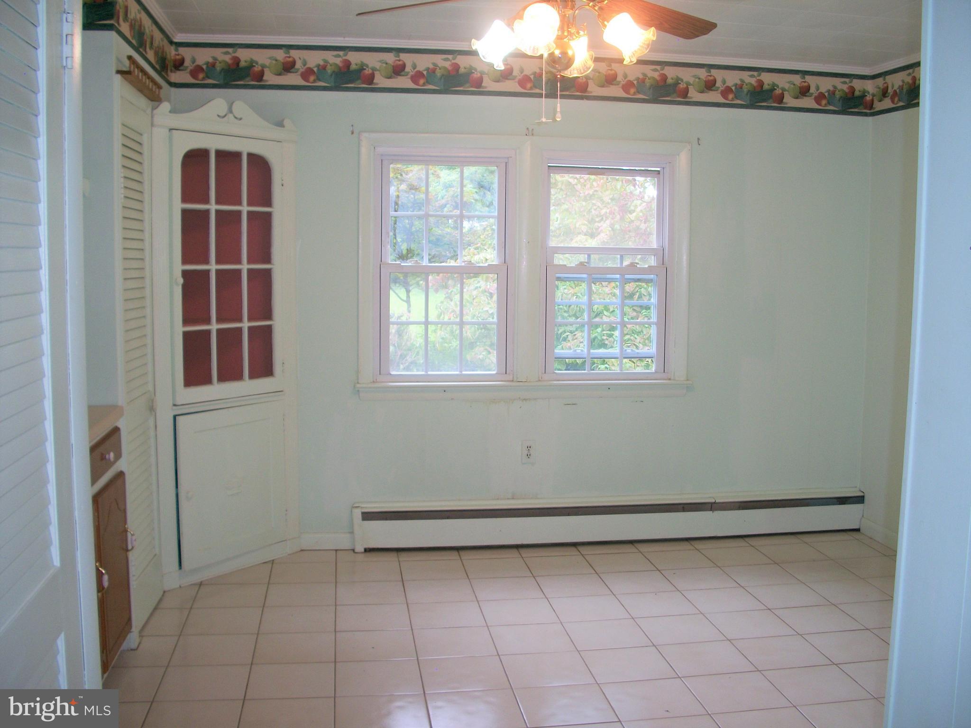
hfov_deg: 52.6
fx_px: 982
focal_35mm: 35
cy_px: 364
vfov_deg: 40.7
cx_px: 486
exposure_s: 1/30
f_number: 3.1
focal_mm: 6.3
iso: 80
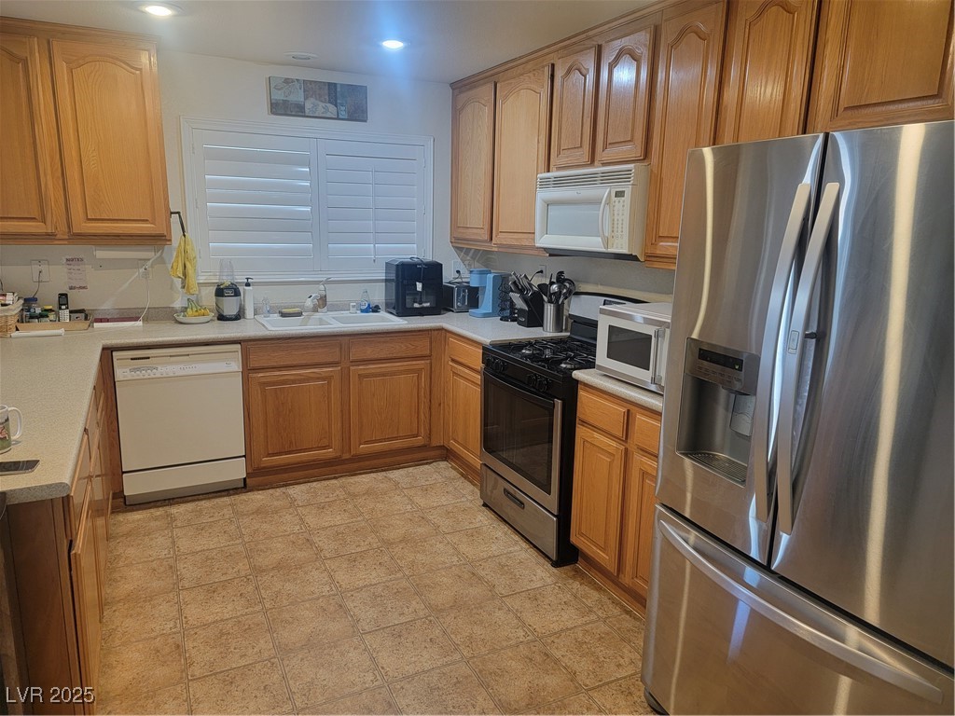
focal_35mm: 24
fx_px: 662
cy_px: 358
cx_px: 478
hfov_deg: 71.6
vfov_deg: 56.8
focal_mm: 6.7
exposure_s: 1/40
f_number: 1.8
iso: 250
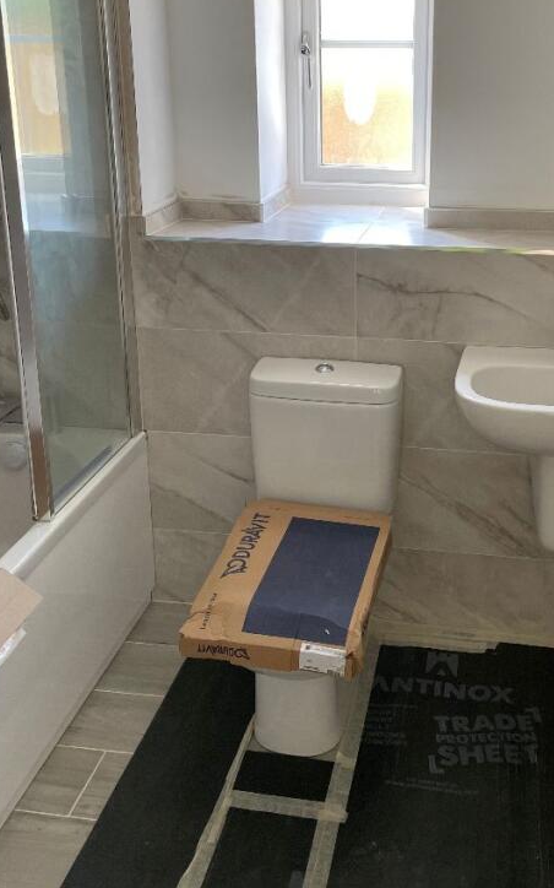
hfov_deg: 32.4
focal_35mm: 39
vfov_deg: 49.8
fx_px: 943
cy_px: 320
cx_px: 379
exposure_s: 1/109
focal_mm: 4.2
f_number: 1.6
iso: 125
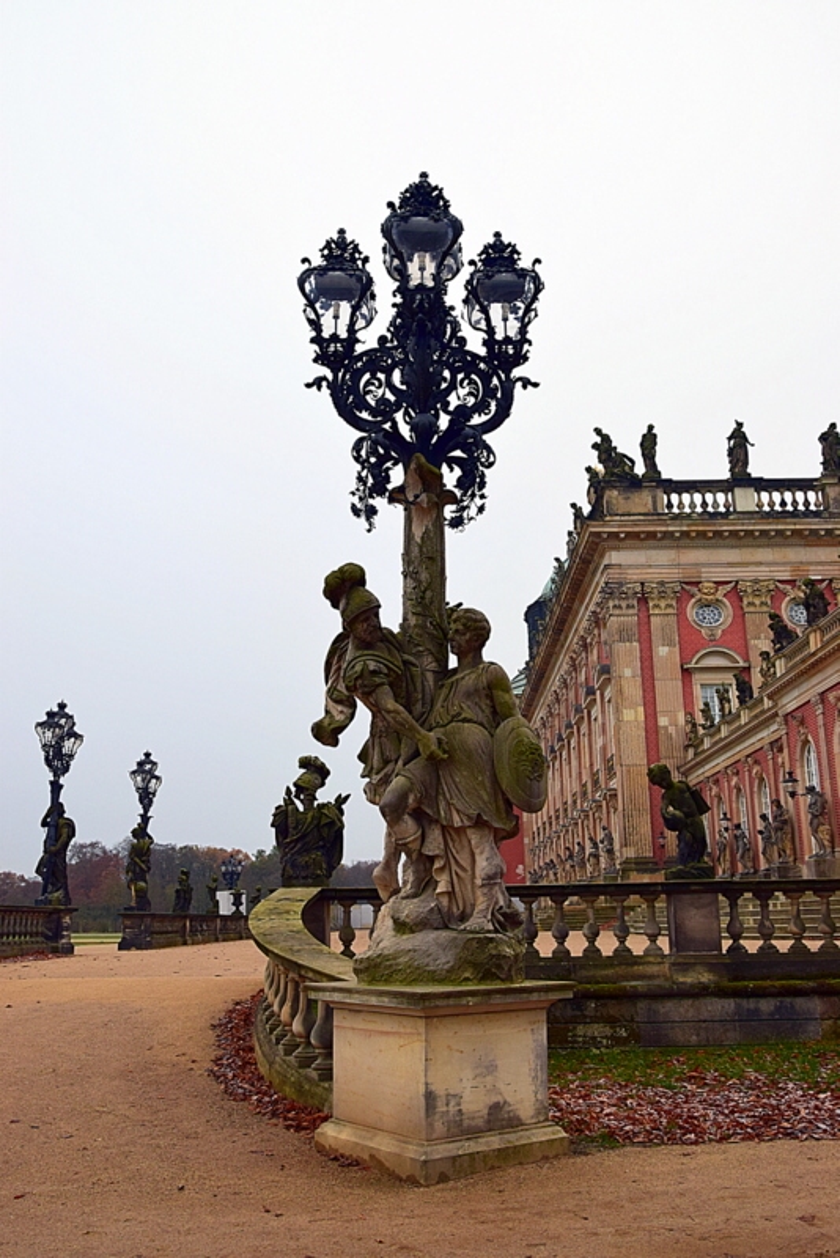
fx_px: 1101
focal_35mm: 32
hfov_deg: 41.7
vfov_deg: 59.5
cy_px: 629
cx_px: 420
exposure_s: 1/50
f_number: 8
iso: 400
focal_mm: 21
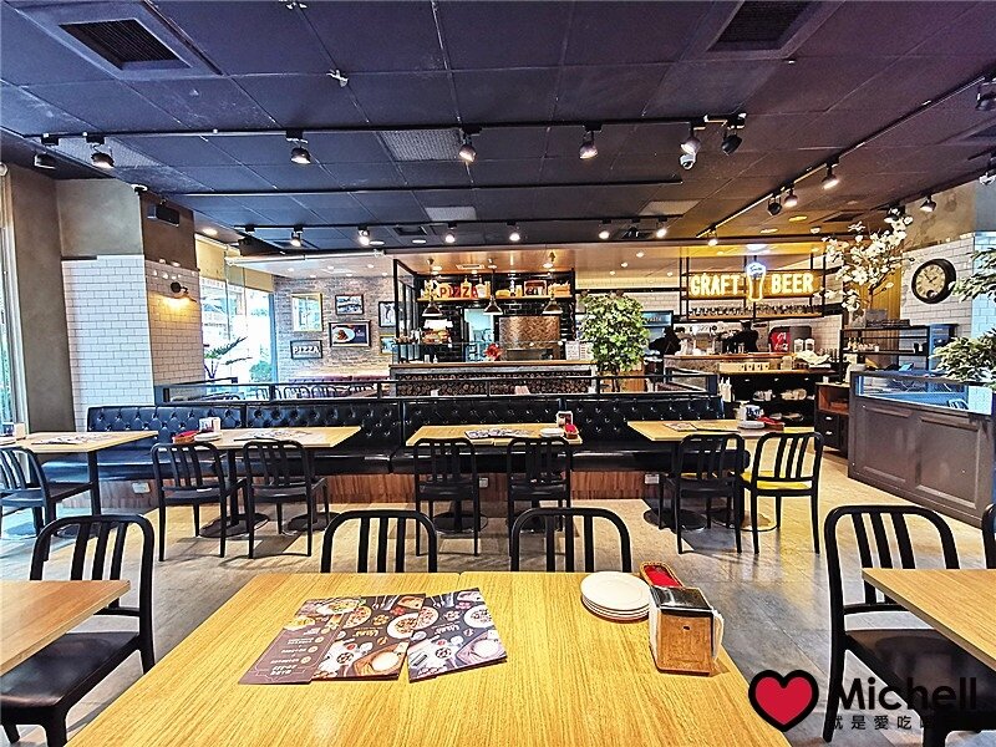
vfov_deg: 78.1
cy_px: 374
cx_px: 498
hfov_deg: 94.5
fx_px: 460
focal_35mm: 16
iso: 250
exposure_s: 1/33.3
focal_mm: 2.35
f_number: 2.2
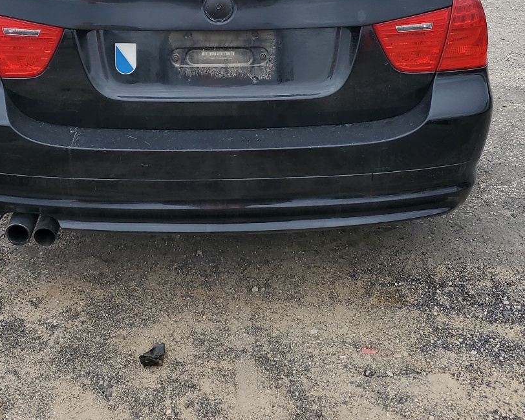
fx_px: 777
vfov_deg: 29.1
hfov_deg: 37.3
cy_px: 49
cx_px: 246
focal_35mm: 50
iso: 50
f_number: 1.5
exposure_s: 1/1429
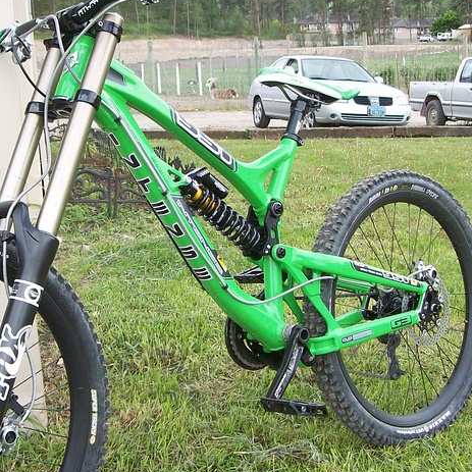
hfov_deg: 30.8
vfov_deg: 31.1
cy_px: 227
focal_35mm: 55
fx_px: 848
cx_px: 146
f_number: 2.7
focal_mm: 6
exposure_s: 1/215
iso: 80
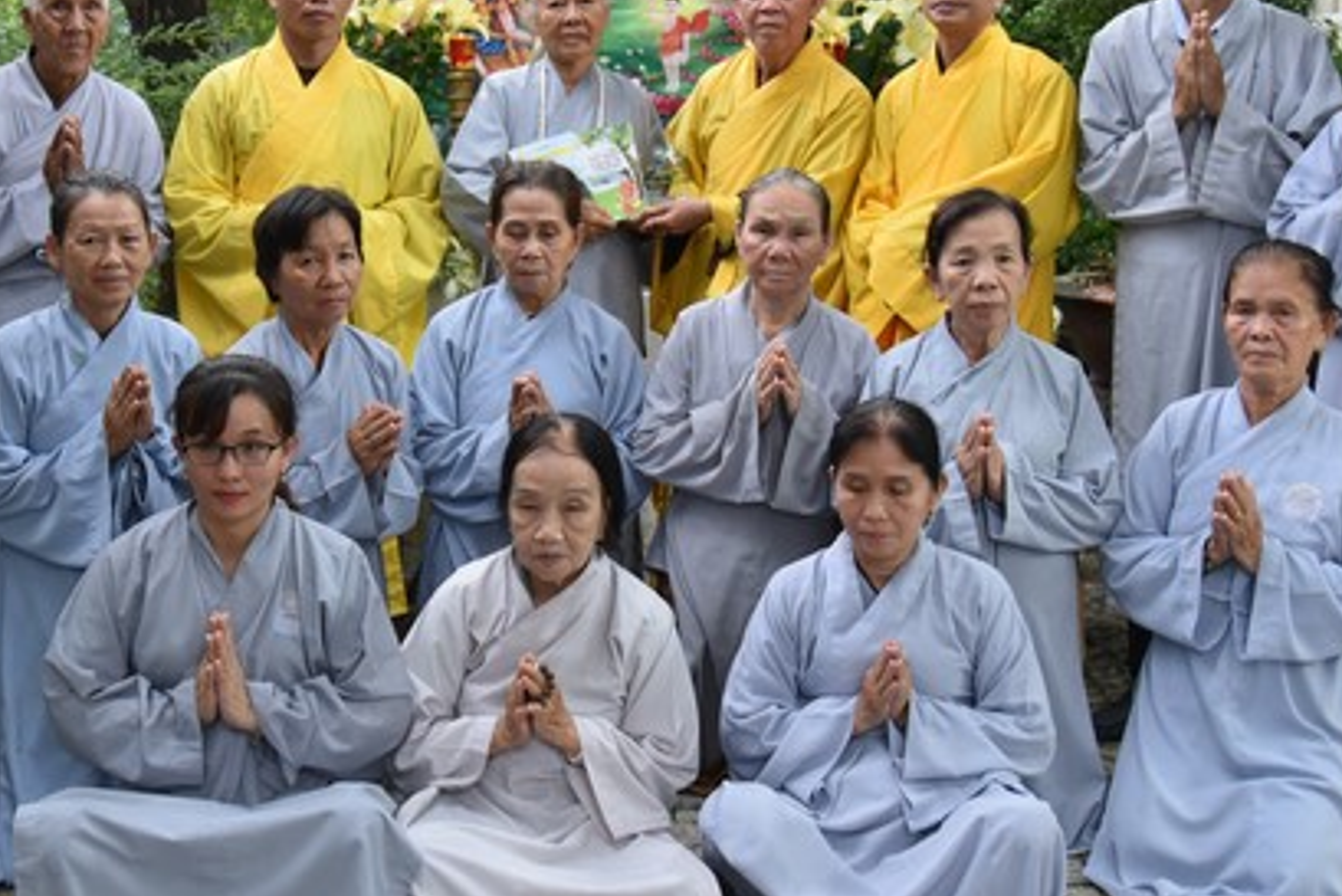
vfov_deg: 25.0
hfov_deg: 36.8
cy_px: 302
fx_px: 2014
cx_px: 555
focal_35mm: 54
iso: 1600
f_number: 4
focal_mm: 34
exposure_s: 1/40
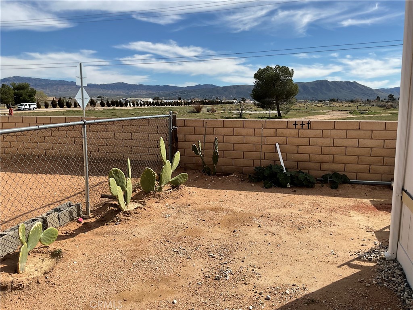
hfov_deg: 61.7
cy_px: 155
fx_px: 346
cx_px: 206
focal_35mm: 29
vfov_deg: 48.2
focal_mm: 3
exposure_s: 1/2538
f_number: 1.8
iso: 16
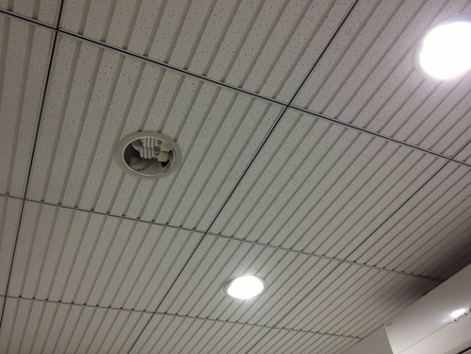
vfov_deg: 40.7
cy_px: 177
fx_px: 476
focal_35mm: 35
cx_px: 236
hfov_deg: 52.6
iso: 100
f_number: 2.4
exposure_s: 1/20
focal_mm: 4.28
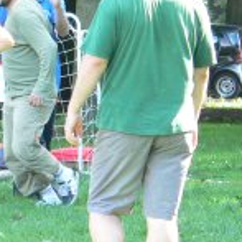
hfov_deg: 2.8
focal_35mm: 621
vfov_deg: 2.8
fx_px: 4912
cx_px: -16
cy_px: 128
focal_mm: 38.3
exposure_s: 1/160
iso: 400
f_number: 4
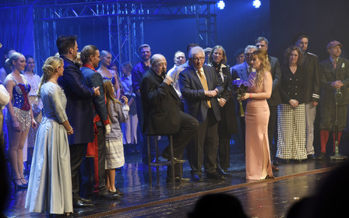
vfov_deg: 10.7
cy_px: 114
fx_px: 1170
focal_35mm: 123
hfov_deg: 17.0
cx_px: 174
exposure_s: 1/60
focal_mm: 120
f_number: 6.3
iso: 1250
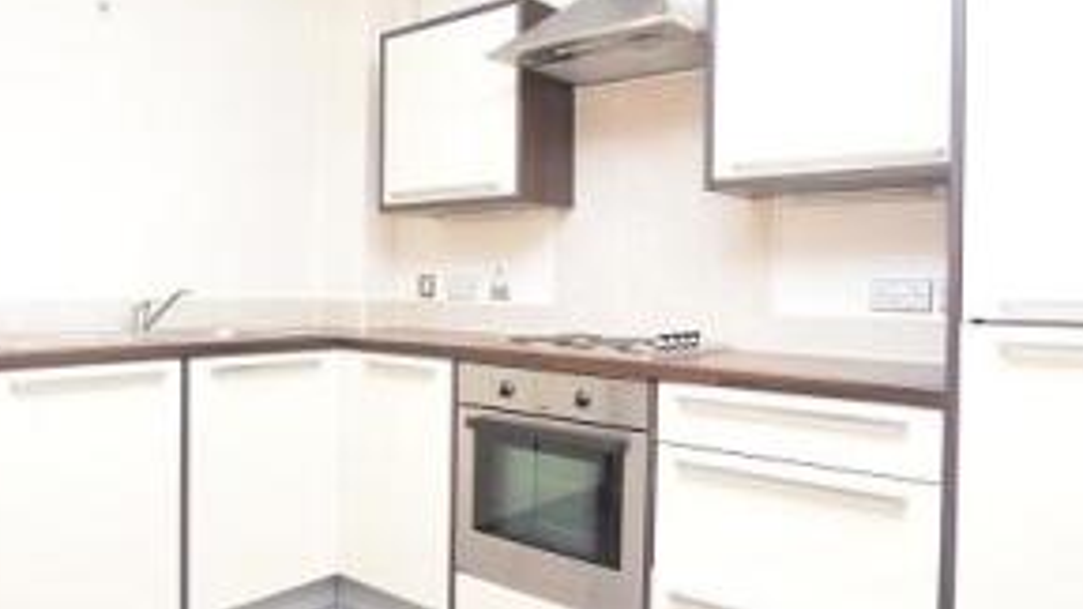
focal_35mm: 26
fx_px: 747
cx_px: 474
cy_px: 306
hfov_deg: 71.6
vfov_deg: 44.4
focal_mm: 10
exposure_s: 1/60
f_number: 3.5
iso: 800
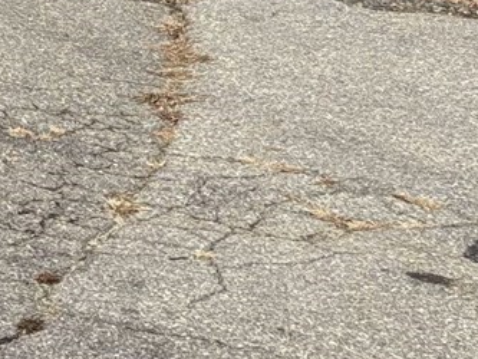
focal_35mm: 160
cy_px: -411
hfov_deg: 11.3
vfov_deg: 8.7
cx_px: -449
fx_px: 2210
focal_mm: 5.96
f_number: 1.6
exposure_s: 1/3279
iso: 50
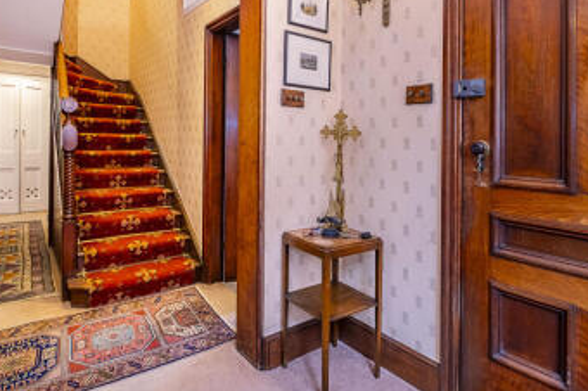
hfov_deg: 81.1
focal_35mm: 21
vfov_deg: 58.5
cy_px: 143
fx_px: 343
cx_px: 316
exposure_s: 1/15
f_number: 5
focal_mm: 10
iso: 640
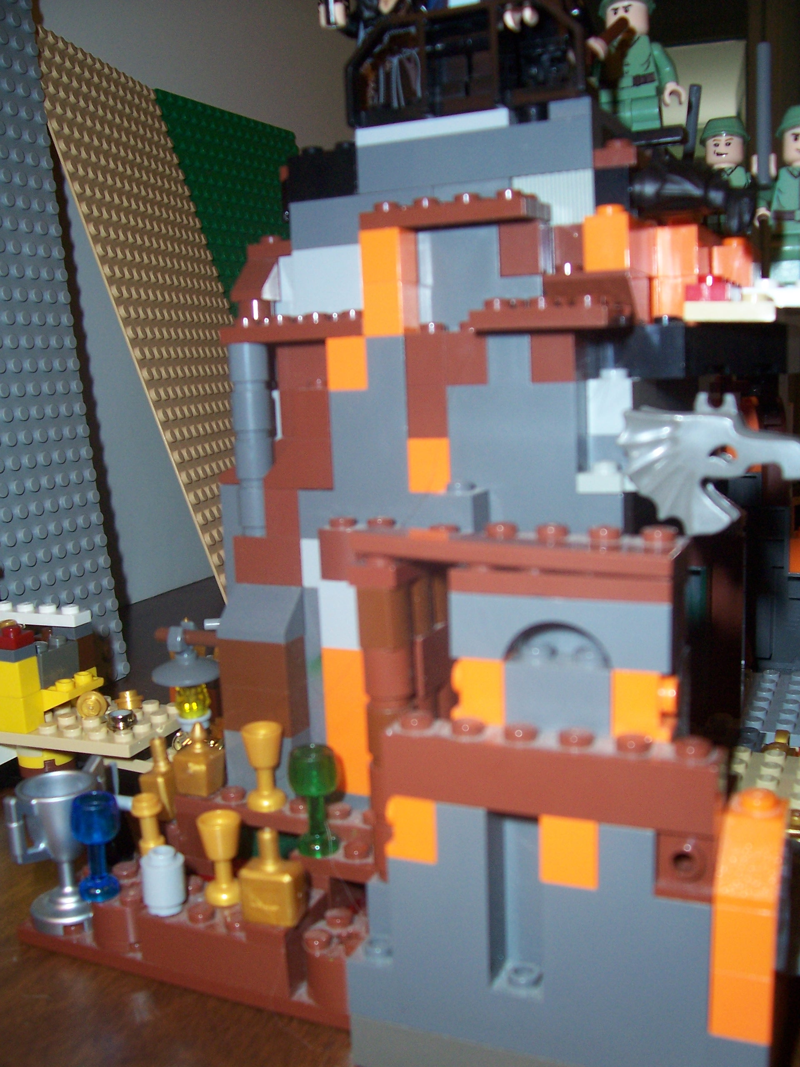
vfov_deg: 54.0
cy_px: 534
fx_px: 1048
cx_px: 400
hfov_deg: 41.8
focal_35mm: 34
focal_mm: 5.6
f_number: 2.7
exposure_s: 1/60
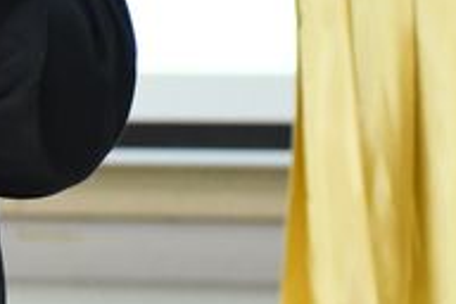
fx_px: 7105
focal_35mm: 561
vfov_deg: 2.4
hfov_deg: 3.7
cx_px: -332
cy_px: -163
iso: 3200
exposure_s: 1/60
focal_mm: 70
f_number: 5
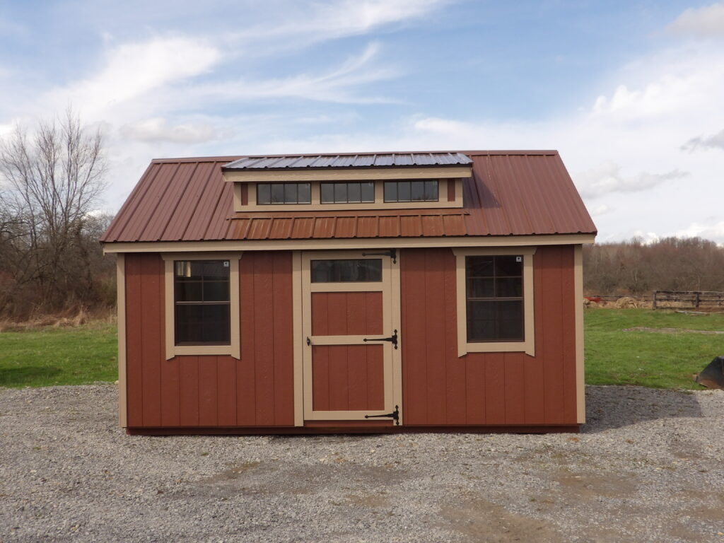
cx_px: 362
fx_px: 690
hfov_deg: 55.4
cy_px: 272
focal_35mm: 33
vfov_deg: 42.9
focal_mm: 5.9
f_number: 7.1
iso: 100
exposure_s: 1/169
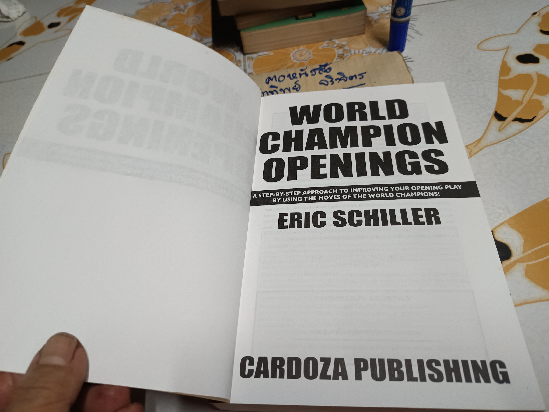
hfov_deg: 71.6
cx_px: 274
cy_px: 206
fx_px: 381
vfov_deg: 56.8
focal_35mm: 24
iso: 1061
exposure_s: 1/50
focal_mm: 5.31
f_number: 1.7
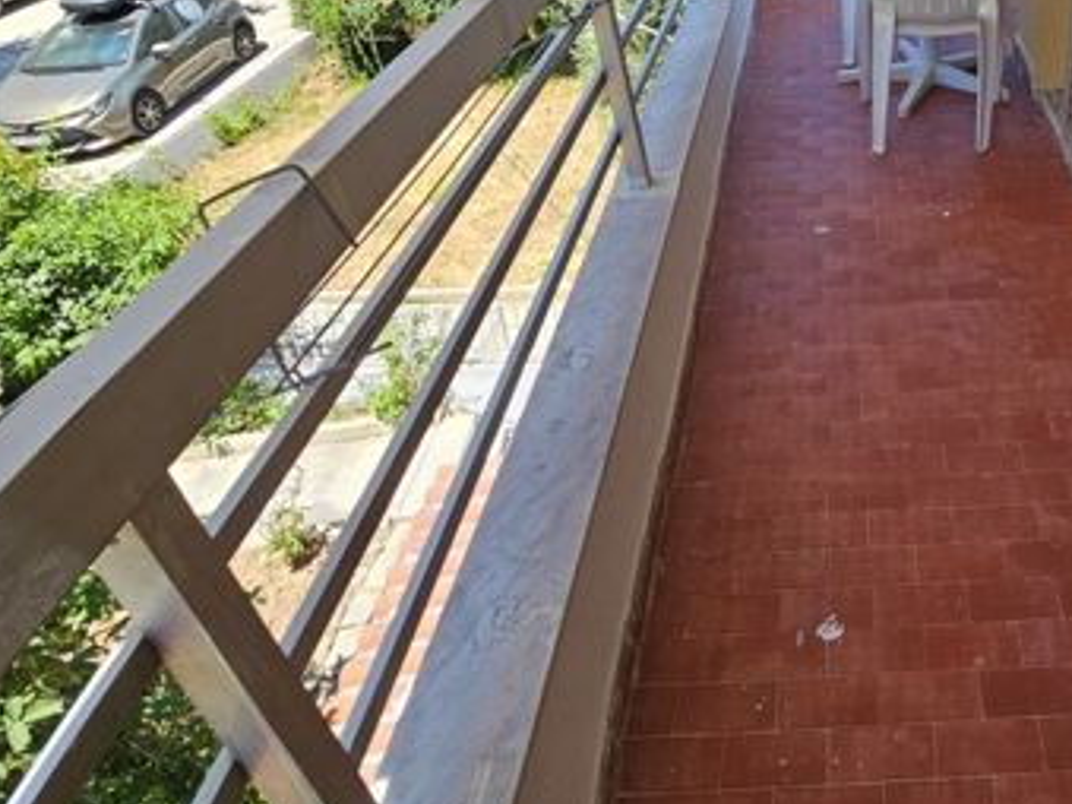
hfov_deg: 58.8
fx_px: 836
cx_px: 900
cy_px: 139
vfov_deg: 47.9
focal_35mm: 27
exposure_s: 1/786
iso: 64
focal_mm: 2.2
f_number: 2.2
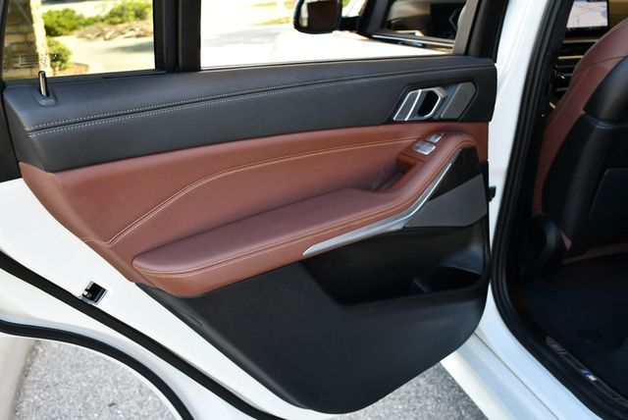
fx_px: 629
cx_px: 314
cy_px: 210
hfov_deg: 53.1
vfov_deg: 36.9
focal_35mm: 36
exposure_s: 1/250
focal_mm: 18
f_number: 3.5
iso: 400
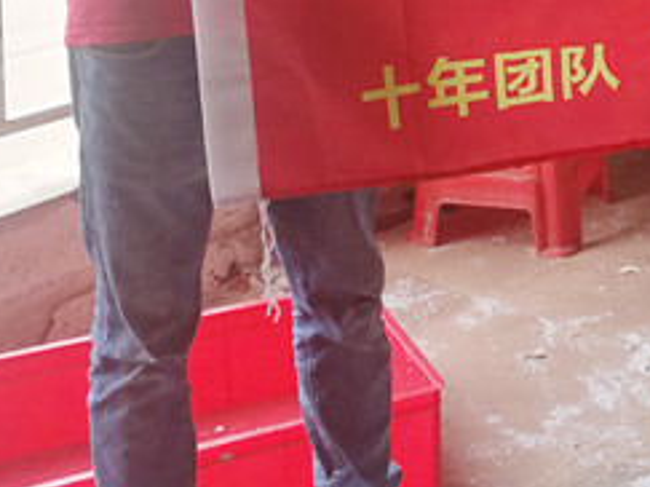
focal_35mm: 89
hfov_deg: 21.1
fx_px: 1670
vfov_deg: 15.3
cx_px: 685
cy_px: -252
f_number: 2.2
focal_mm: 3.84
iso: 64
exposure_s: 1/50
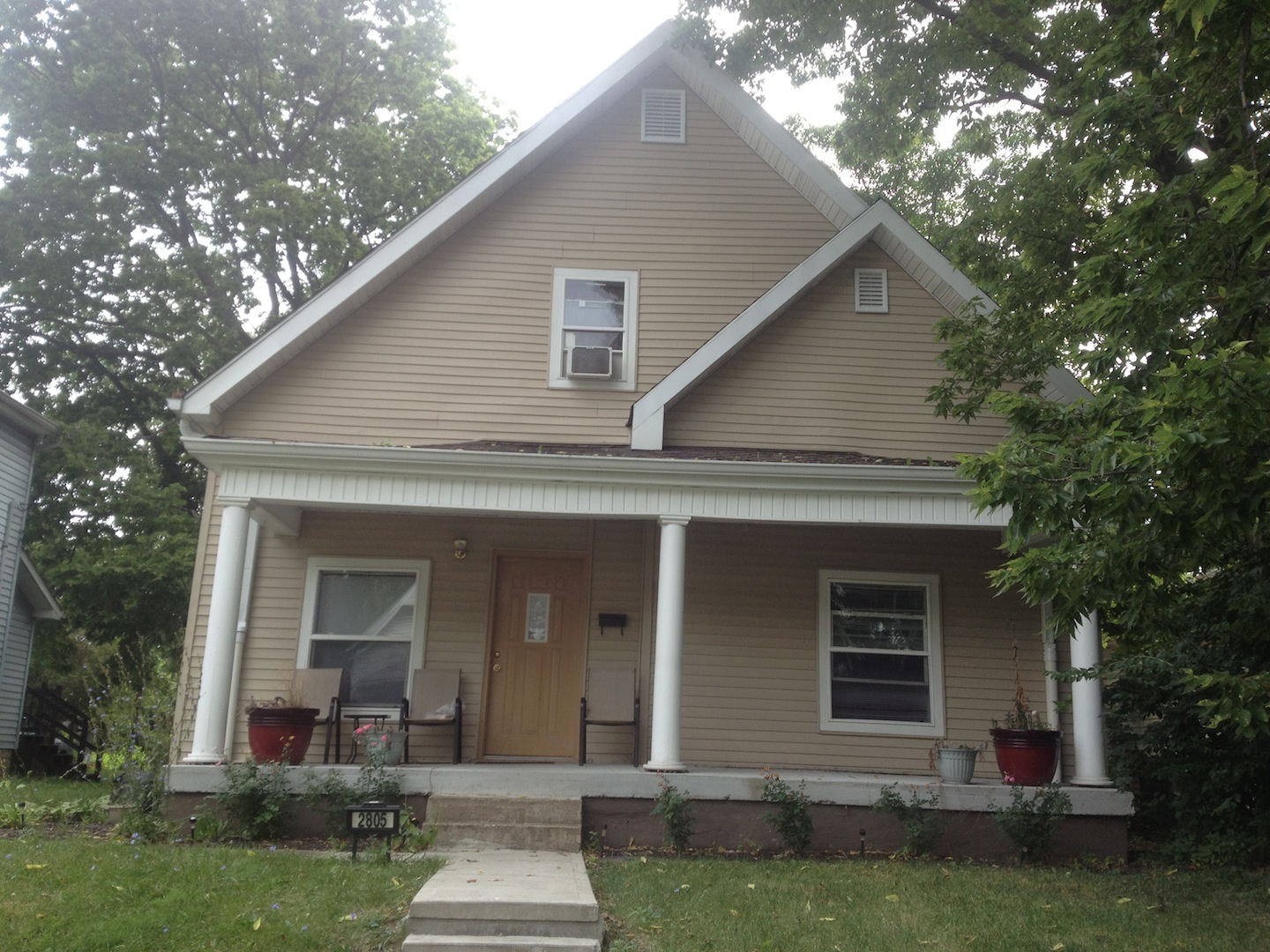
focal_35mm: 35
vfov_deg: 40.7
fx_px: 1284
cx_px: 635
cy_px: 476
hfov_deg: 52.6
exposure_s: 1/400
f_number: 2.4
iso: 50
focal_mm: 4.28
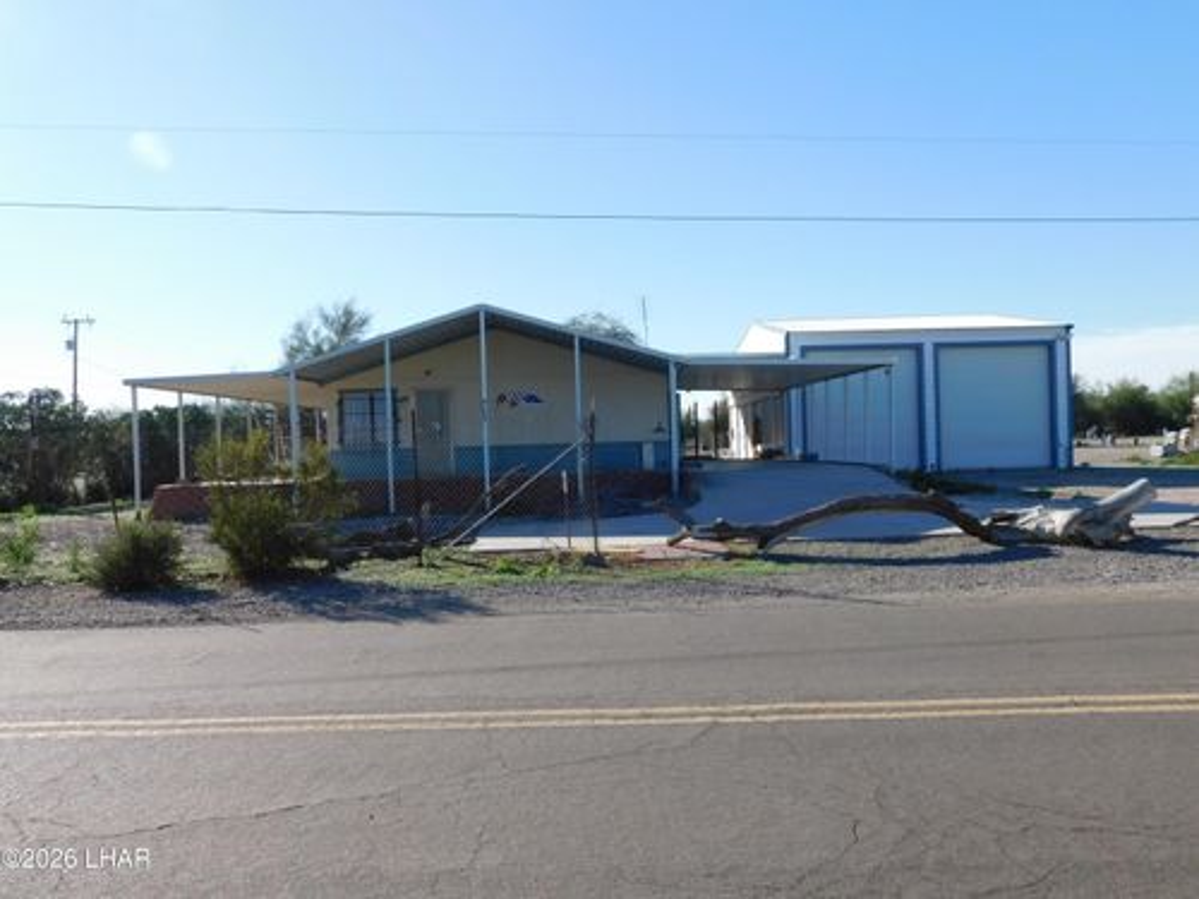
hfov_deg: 60.0
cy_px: 450
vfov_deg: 46.8
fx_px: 1039
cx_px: 600
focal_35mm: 30
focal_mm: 5.3
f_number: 3.2
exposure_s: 1/1000
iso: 125
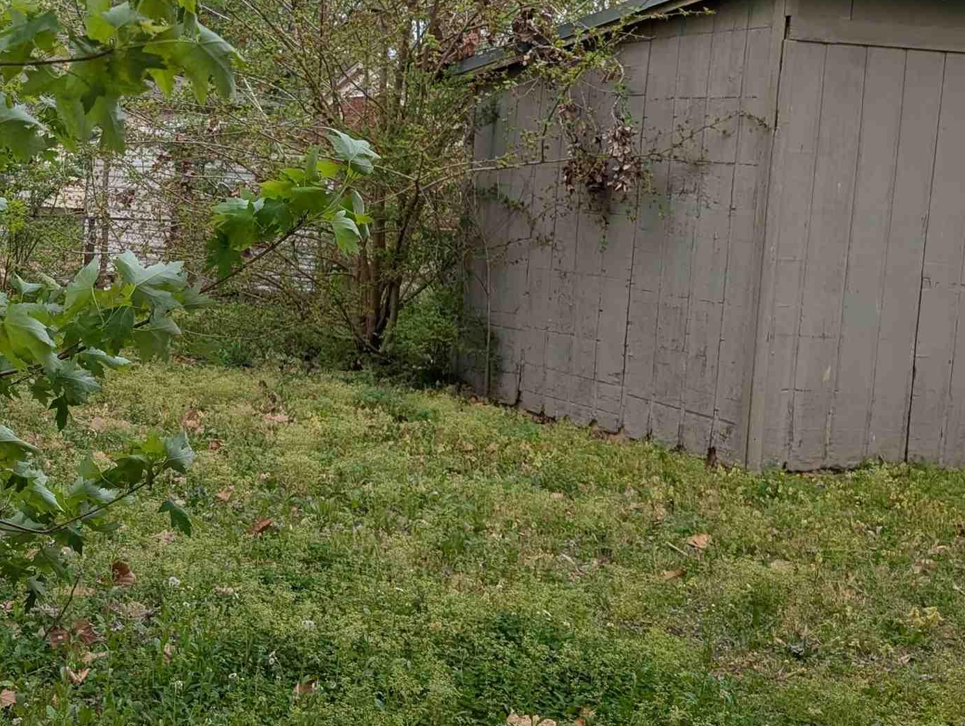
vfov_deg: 27.5
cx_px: 103
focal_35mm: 53
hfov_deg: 34.2
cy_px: 304
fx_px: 1479
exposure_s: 1/625
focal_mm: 6.9
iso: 22
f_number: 1.68
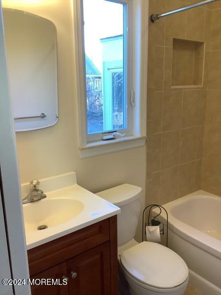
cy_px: 148
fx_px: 264
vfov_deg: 58.4
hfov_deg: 45.4
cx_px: 110
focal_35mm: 31
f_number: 2.4
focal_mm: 3.3
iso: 80
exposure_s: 1/120
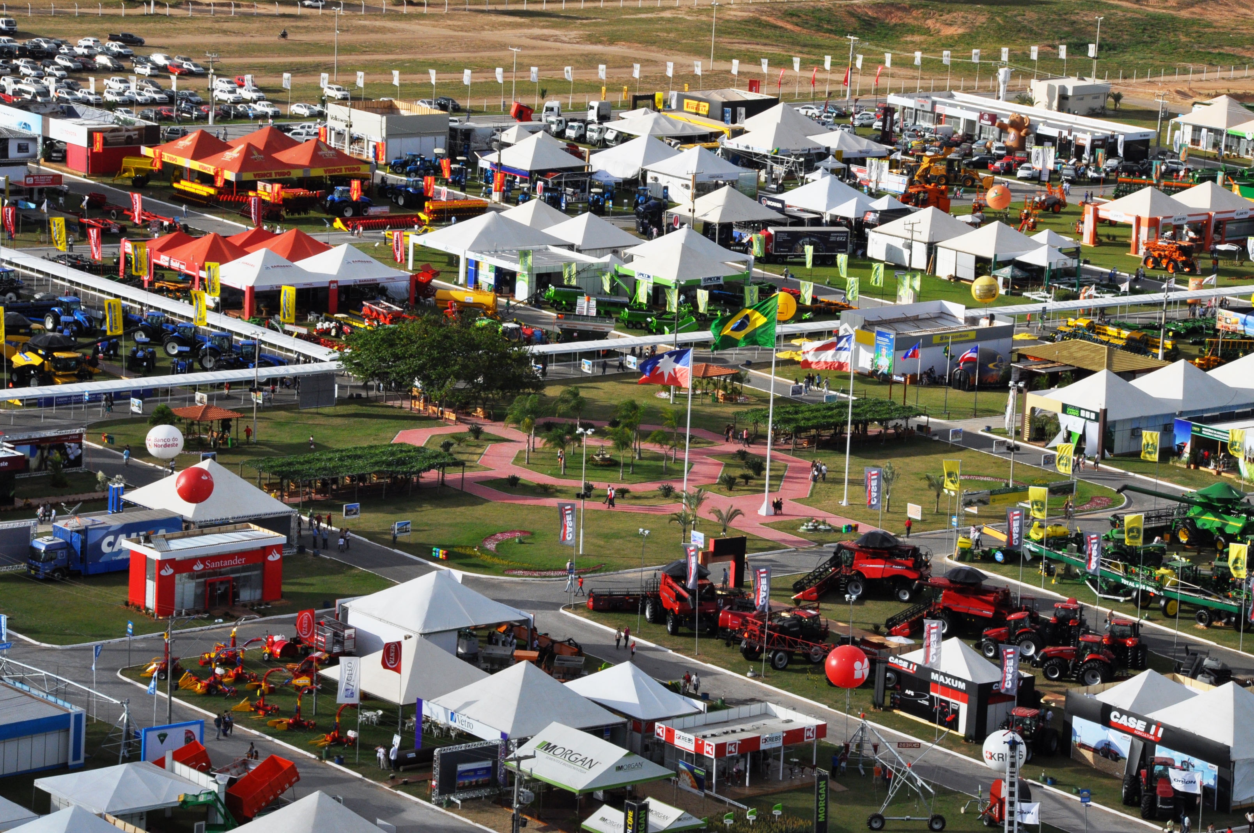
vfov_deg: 11.1
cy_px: 416
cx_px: 627
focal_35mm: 123
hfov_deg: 16.7
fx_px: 4279
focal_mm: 82
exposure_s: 1/640
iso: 640
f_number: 13
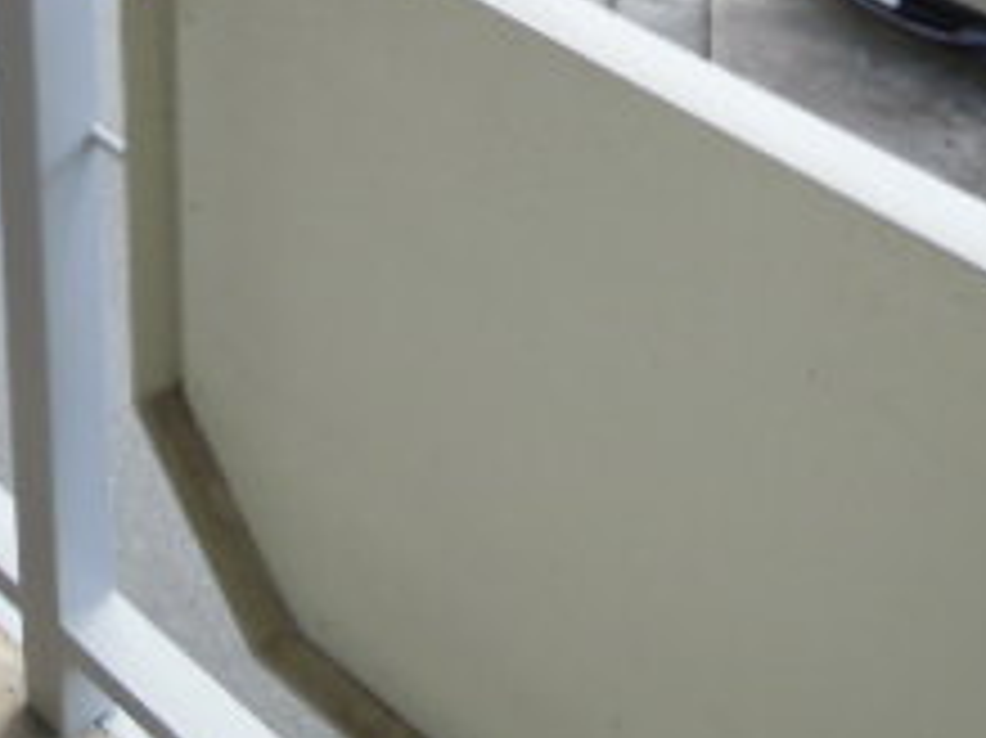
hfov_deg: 23.8
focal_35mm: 82
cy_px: -315
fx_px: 2334
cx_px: 369
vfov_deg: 16.6
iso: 100
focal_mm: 5
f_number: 2.7
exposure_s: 1/320
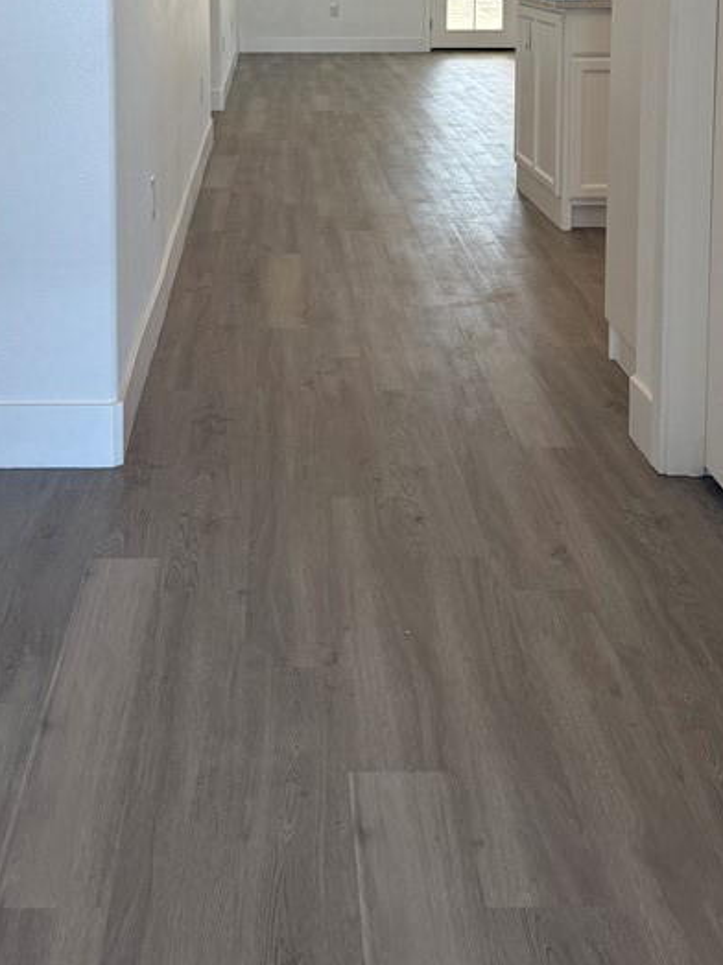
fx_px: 1309
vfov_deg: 37.6
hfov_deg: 30.8
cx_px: 286
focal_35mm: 47
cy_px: 81
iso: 100
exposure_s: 1/355
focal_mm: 6.76
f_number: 1.78
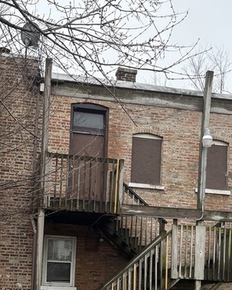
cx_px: 147
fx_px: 635
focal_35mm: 74
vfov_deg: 24.9
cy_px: 262
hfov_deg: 20.7
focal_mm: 5.96
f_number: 1.6
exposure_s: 1/1048
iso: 50
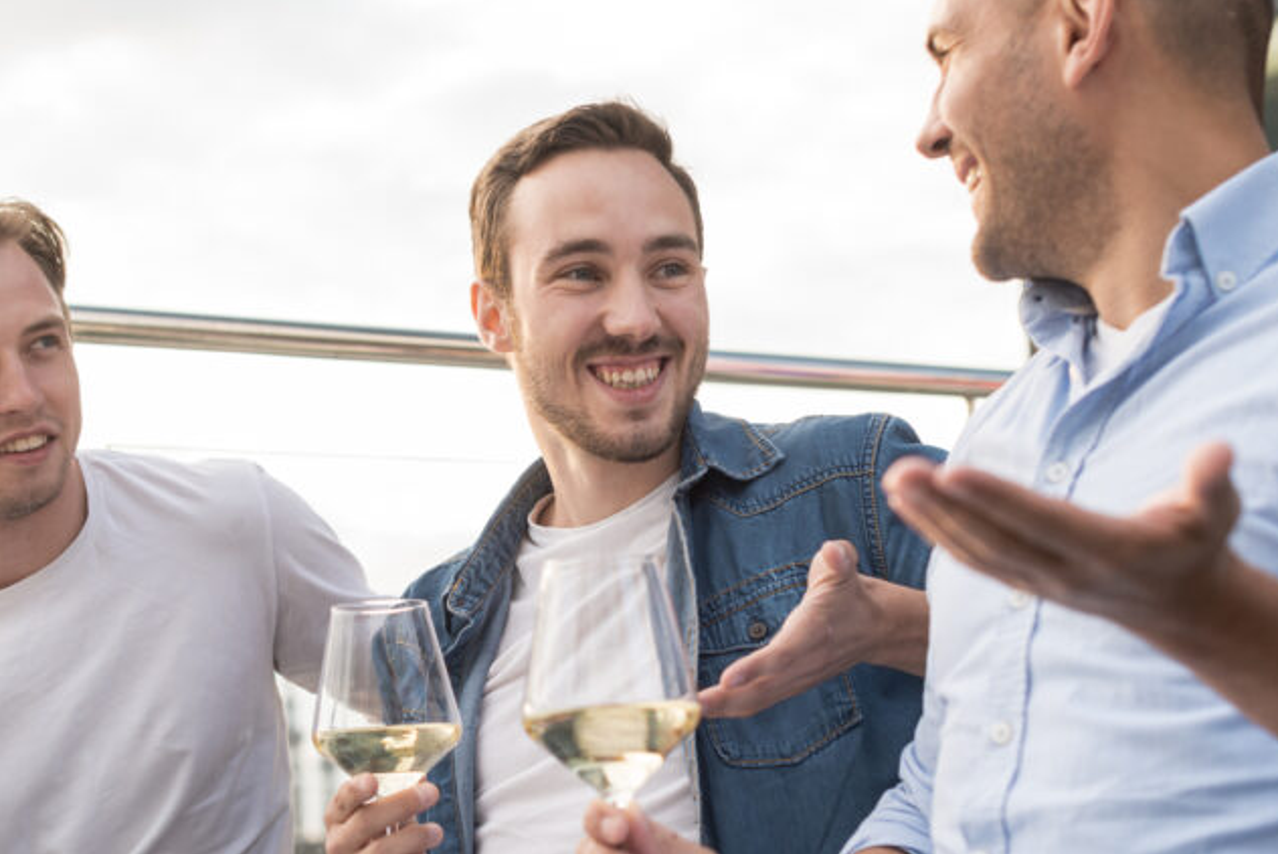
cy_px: 477
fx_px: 2877
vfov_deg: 16.9
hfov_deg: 25.0
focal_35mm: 81
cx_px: 467
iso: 320
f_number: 3.5
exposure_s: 1/250
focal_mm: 50
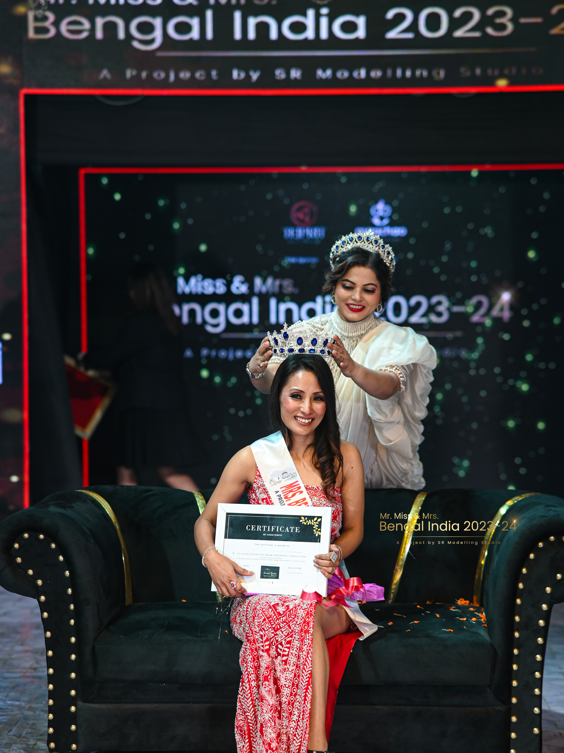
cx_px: 282
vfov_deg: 21.1
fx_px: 2020
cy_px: 413
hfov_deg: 15.9
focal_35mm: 93
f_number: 2.2
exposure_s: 1/250
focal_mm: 85
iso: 250
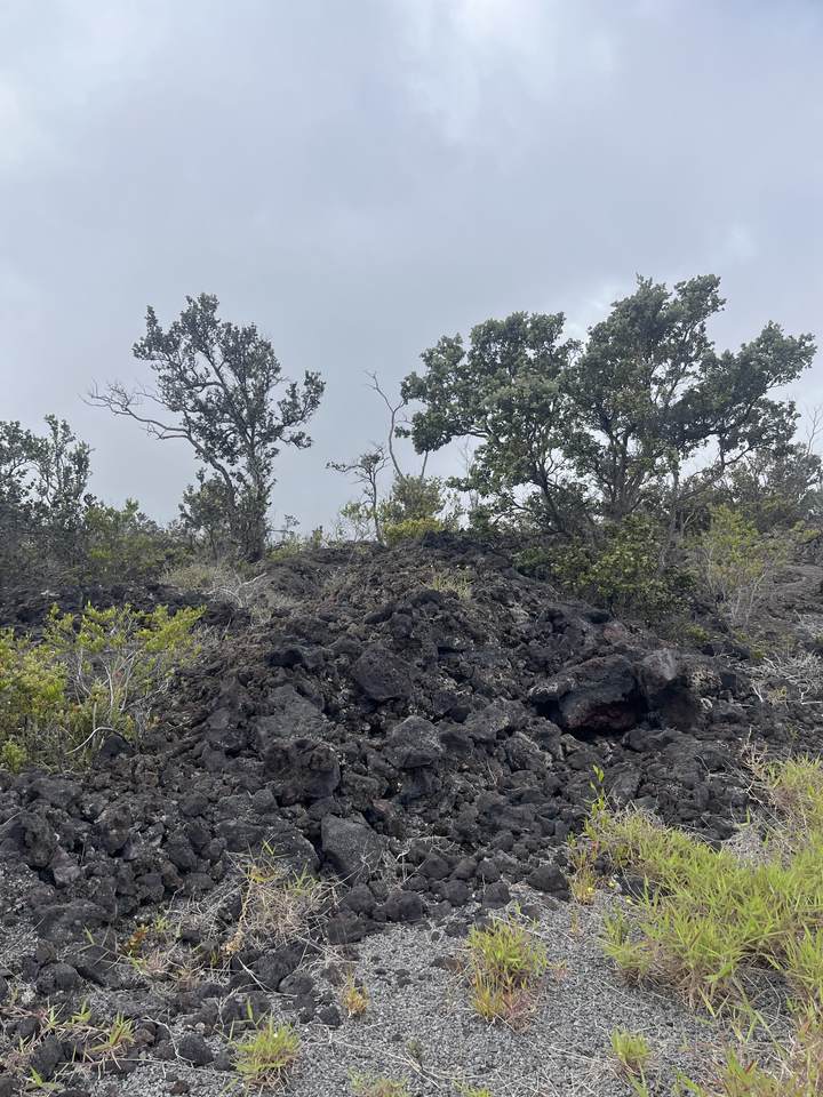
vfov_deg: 67.3
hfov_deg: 53.1
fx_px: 824
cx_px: 412
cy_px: 548
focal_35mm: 26
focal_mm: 5.1
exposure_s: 1/3745
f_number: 1.6
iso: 50
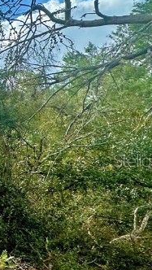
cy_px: 160
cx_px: -226
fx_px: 336
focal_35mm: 47
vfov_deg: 43.5
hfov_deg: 14.4
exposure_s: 1/1082
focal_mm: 2.22
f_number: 2.2
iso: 40
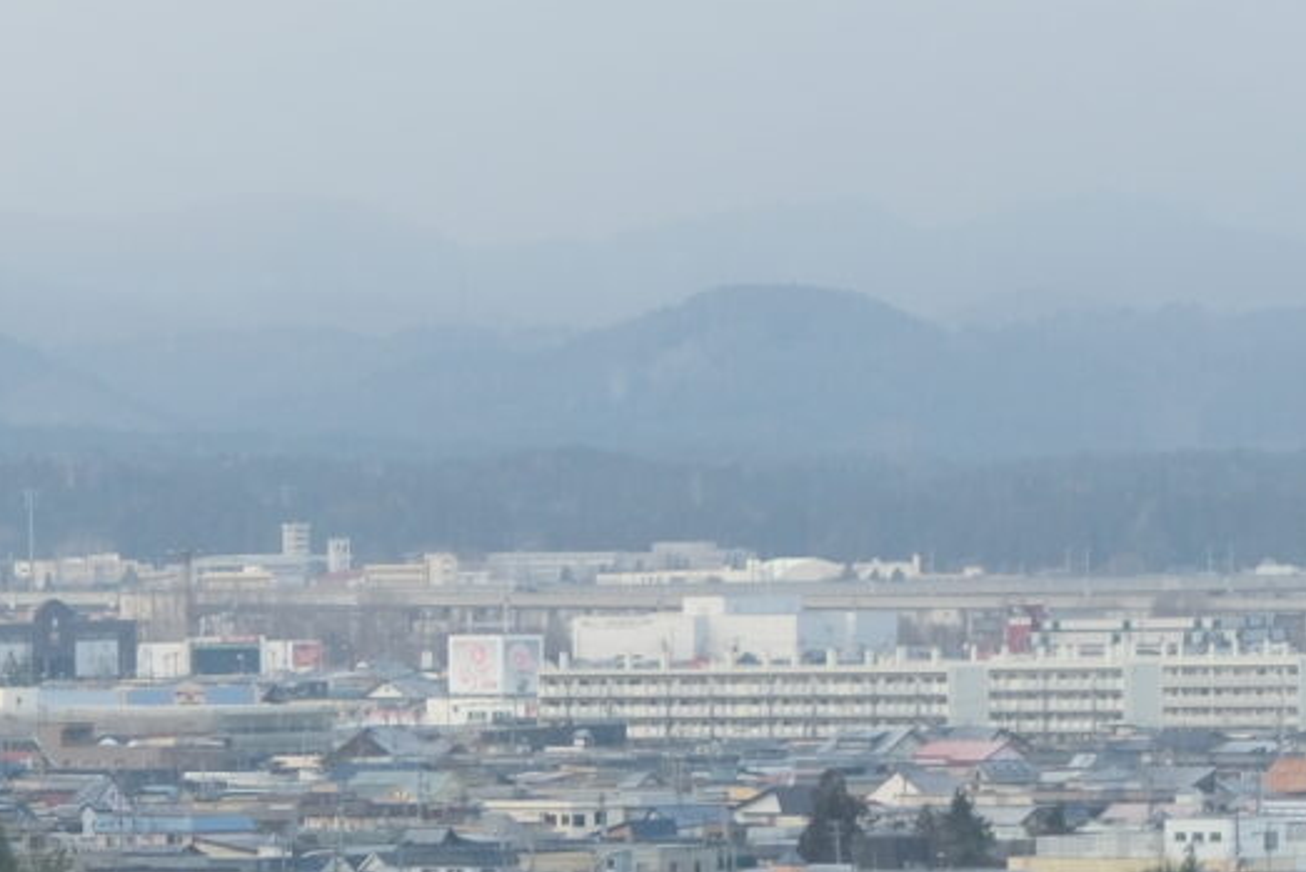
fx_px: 13317
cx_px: -342
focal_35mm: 367
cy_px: 1685
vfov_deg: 3.7
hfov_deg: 5.6
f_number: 5
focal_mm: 50
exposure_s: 1/100
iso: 160
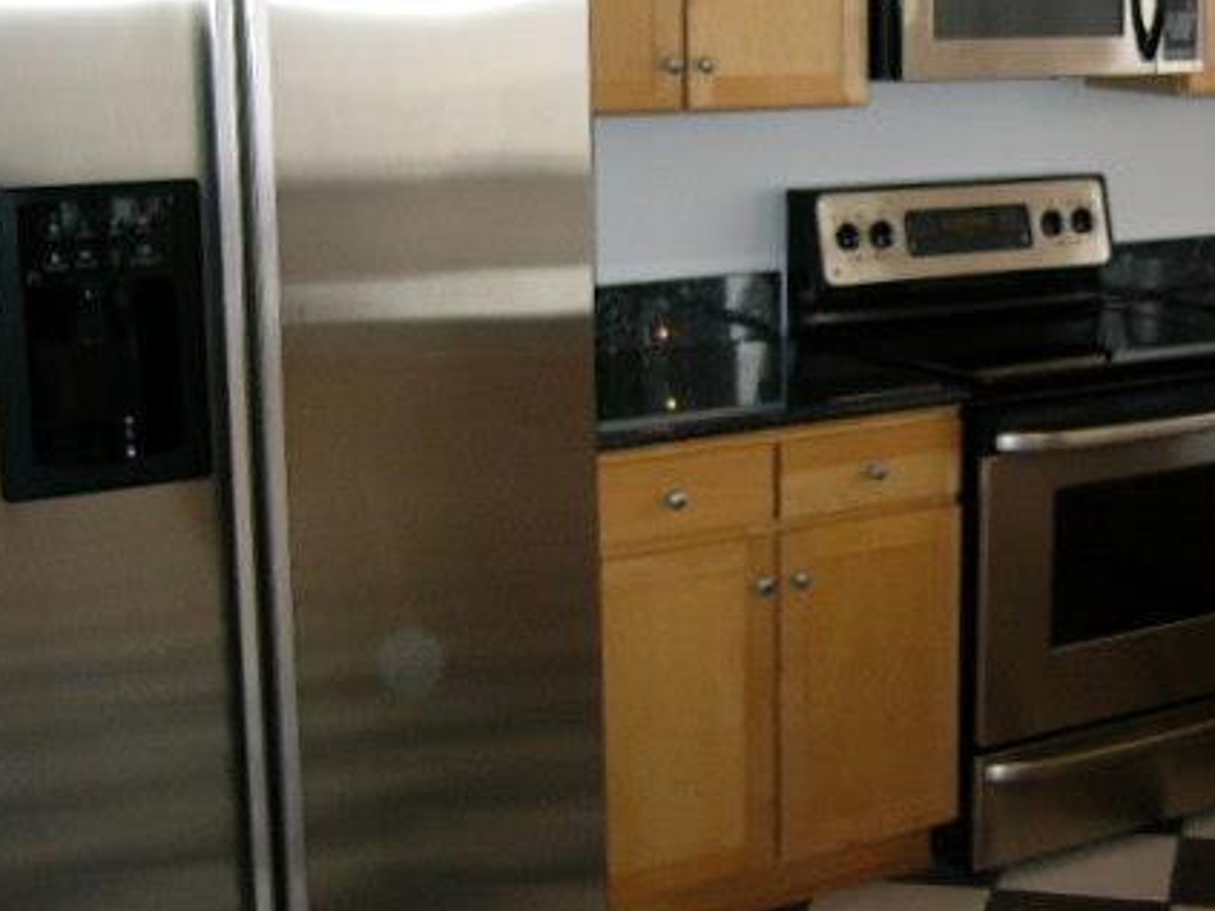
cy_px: 290
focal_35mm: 53
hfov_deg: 35.5
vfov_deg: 27.3
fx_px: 1860
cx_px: 882
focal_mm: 5.8
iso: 100
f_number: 2.8
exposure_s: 1/60
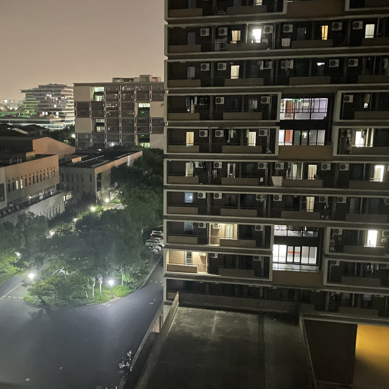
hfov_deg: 42.5
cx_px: 146
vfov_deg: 42.8
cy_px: 219
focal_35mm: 39
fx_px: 496
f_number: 1.6
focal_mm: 4.2
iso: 1000
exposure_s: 1/2
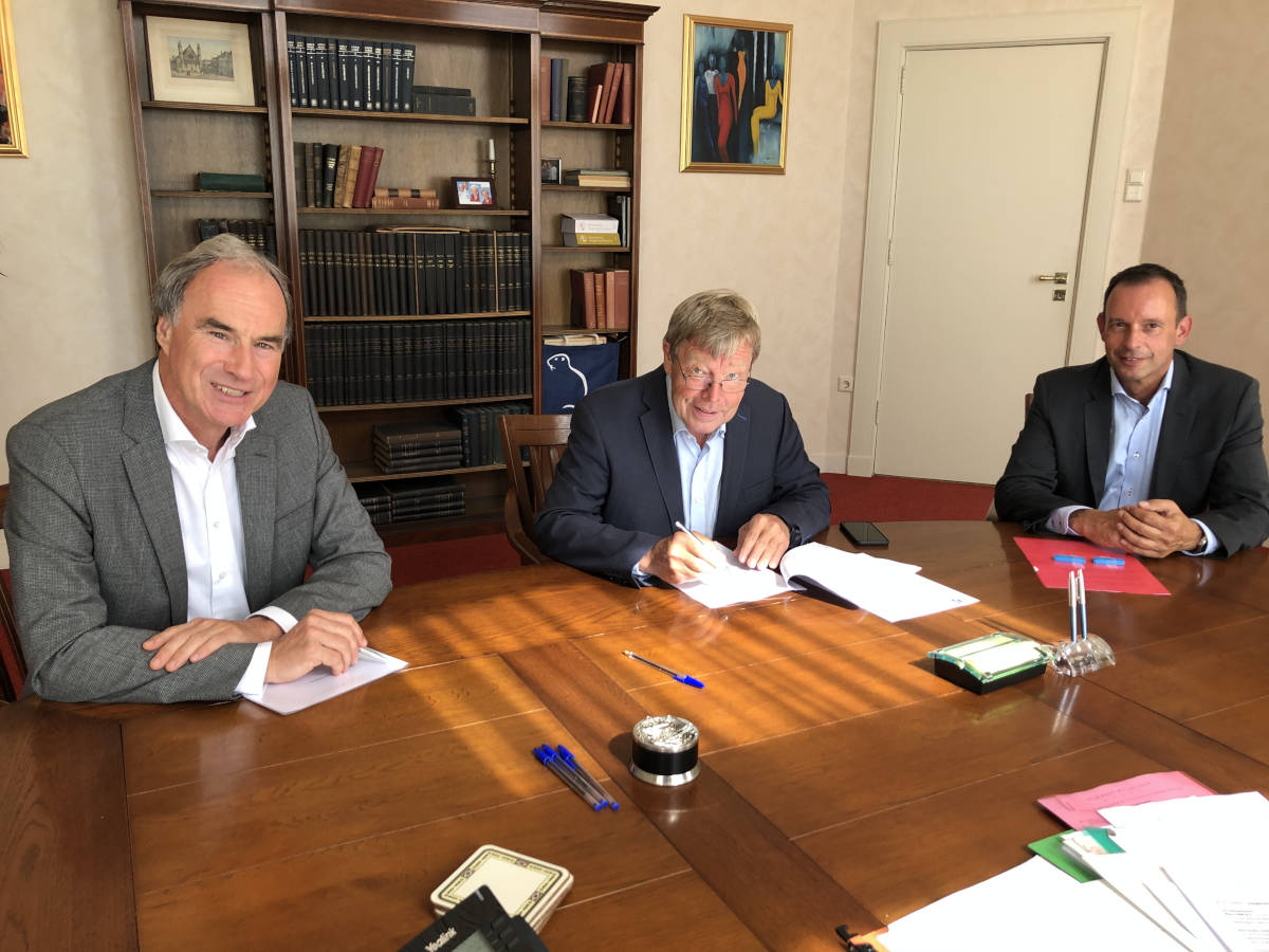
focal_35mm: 28
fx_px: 1026
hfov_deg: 63.4
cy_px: 476
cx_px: 634
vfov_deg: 49.7
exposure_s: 1/50
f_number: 1.8
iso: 25
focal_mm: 3.99
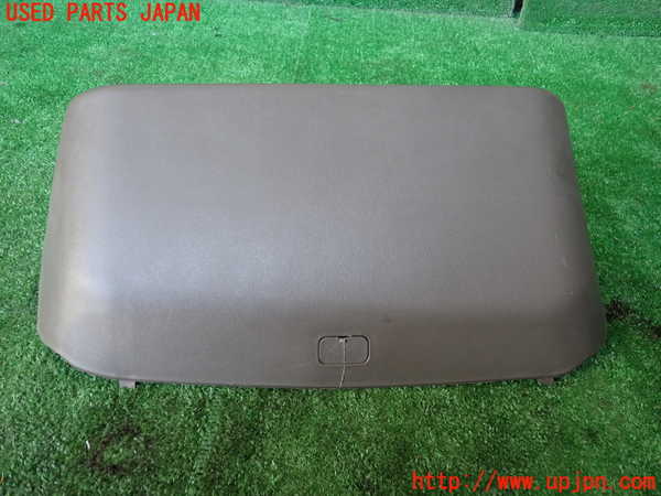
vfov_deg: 46.8
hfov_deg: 60.0
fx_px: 573
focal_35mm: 30
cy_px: 248
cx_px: 330
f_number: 2.3
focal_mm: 5.4
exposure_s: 1/60
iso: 200
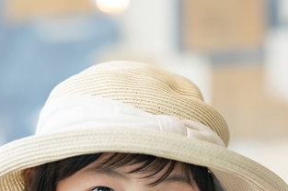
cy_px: 213
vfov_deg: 6.8
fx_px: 1606
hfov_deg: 10.2
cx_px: 171
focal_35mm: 201
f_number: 2.2
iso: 320
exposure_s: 1/160
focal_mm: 85
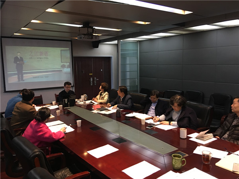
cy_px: 90
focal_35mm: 29
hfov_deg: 61.7
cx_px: 120
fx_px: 200
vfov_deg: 48.2
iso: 80
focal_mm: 4.15
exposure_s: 1/10
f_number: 2.2
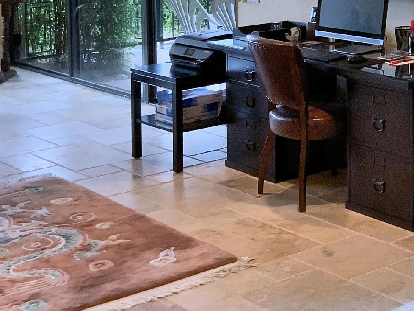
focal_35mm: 89
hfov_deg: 20.9
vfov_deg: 16.4
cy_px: 44
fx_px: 1064
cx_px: 457
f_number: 1.8
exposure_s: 1/120
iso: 40
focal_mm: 3
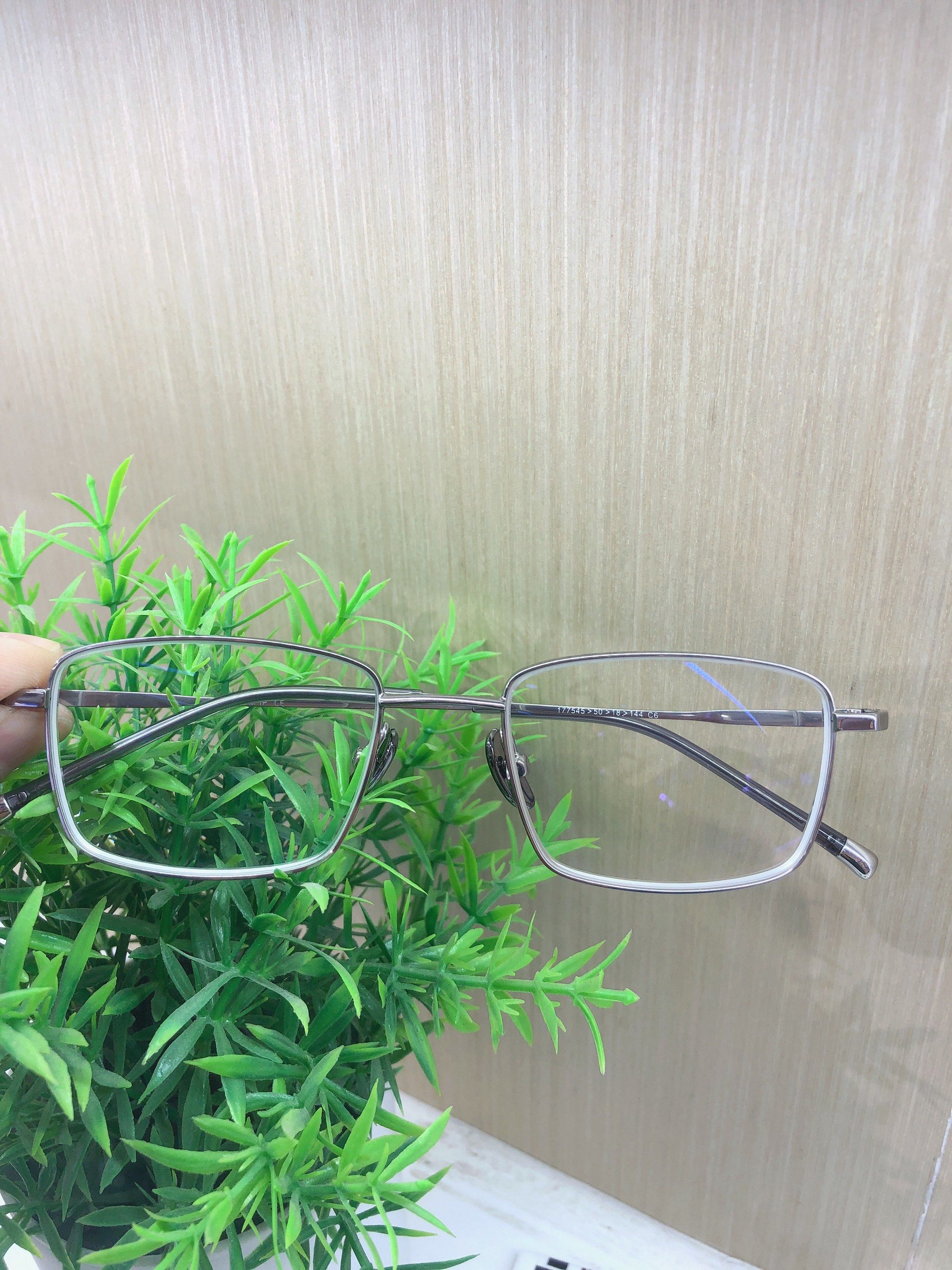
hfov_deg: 49.8
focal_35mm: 28
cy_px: 635
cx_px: 476
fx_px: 1027
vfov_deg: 63.4
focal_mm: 4
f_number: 1.8
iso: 32
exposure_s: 1/100
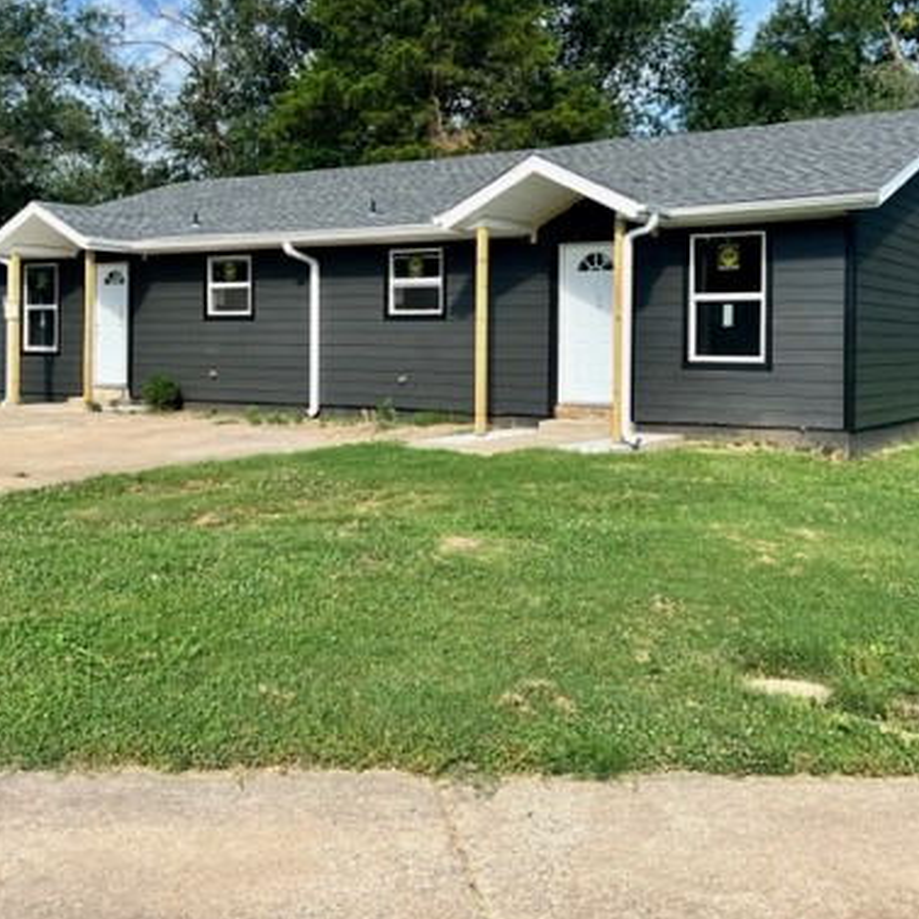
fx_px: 1171
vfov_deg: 42.5
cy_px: 344
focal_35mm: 39
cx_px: 453
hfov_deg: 42.8
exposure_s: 1/2045
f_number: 1.5
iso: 50
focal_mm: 5.7
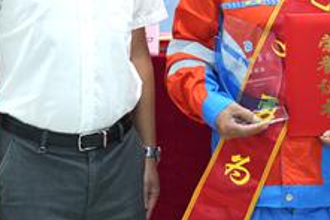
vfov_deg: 11.1
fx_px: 1127
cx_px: 255
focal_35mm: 123
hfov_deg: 16.6
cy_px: 35
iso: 640
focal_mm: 34
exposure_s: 1/100
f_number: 2.8
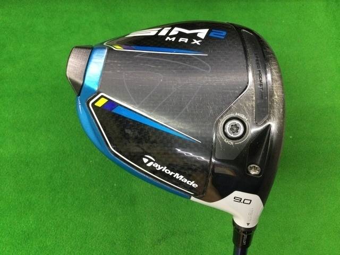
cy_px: 128
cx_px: 170
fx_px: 304
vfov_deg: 45.4
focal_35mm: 31
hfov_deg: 58.4
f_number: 2.4
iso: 125
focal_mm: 3.3
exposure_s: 1/30
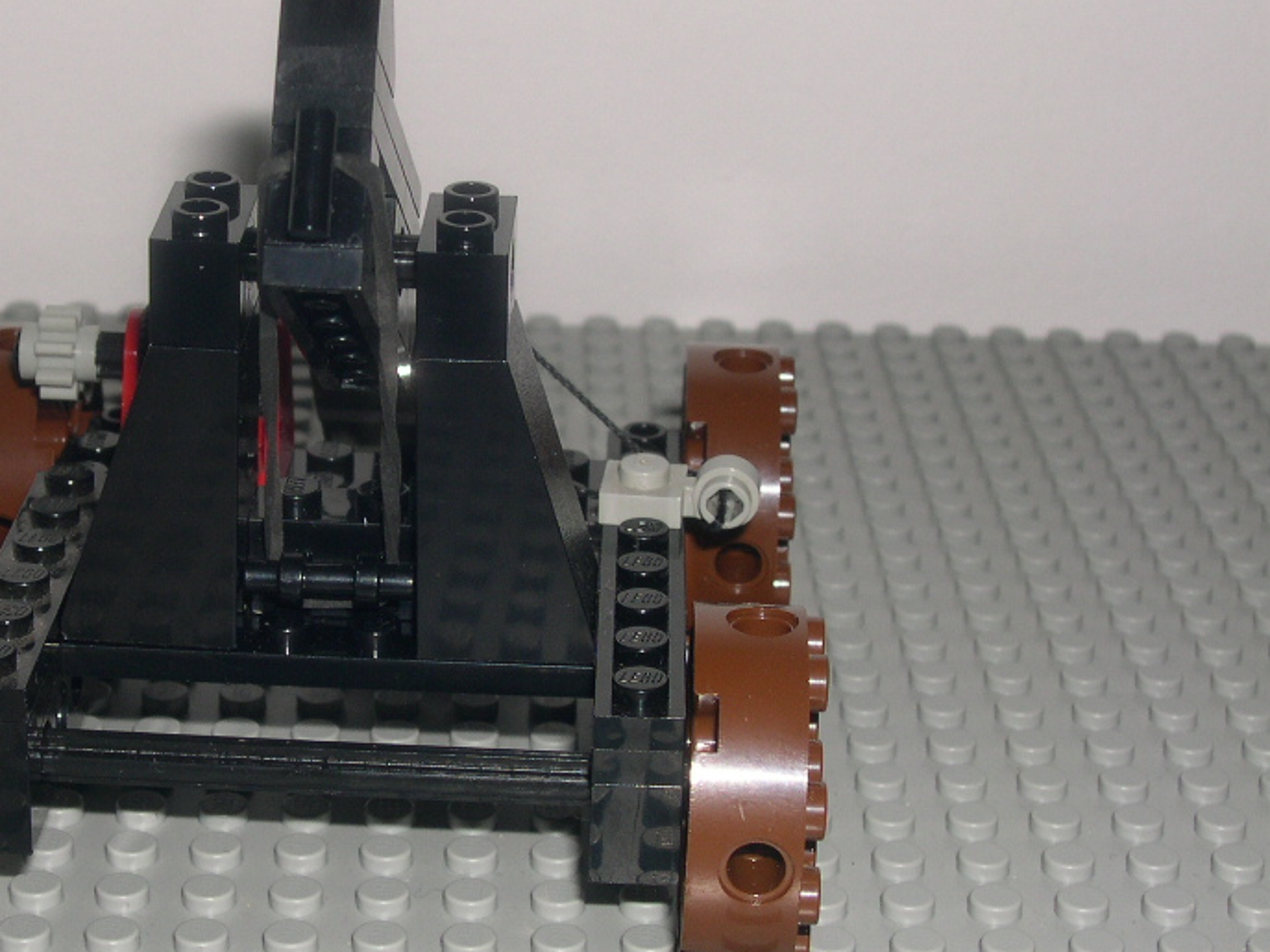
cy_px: 470
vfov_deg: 17.4
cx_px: 355
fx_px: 3118
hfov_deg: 22.9
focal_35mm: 85
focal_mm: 12.2
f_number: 9.2
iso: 100
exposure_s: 1/60
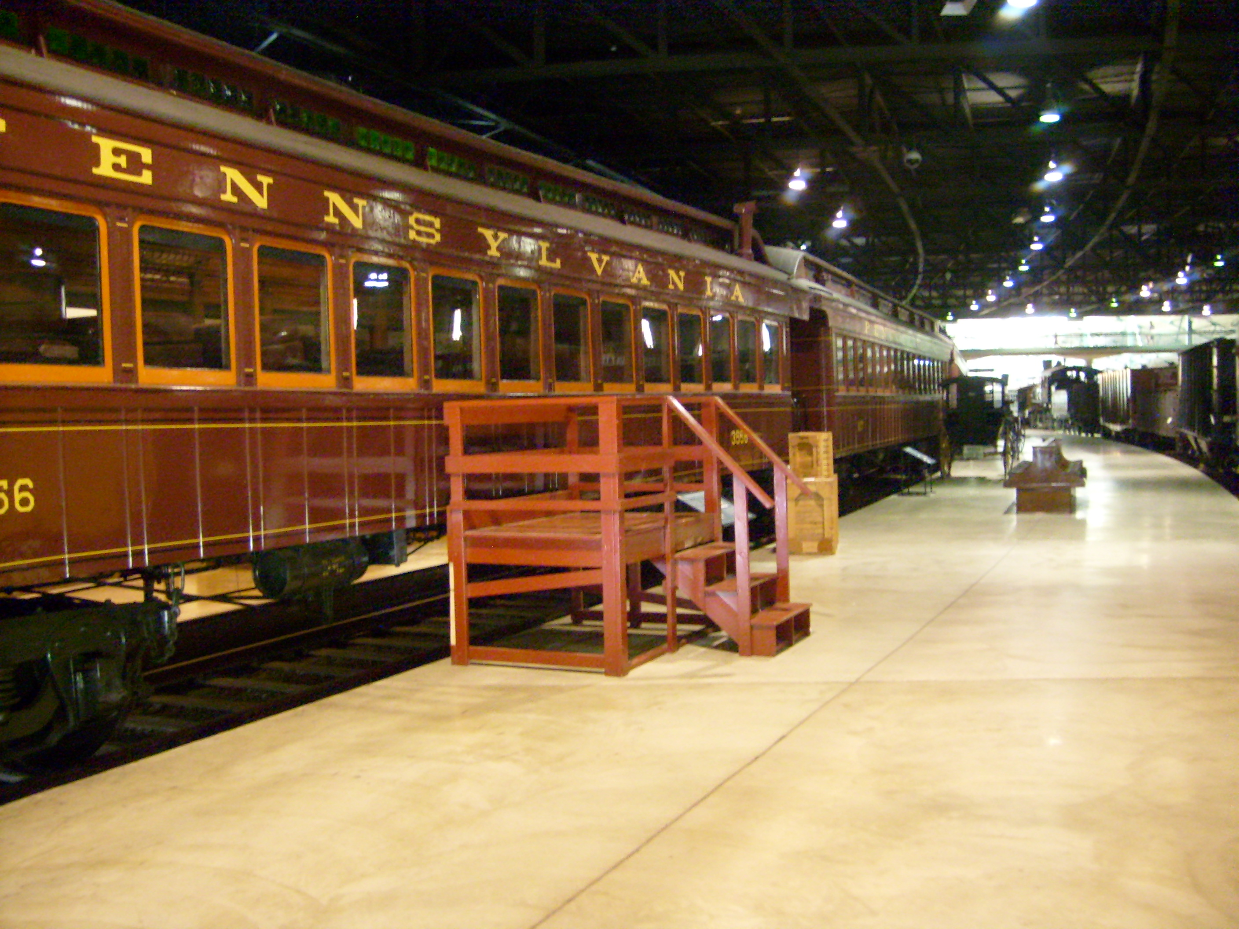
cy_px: 464
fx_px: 1253
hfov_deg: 52.6
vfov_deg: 40.7
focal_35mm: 35
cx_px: 620
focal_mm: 5.8
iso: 200
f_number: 2.8
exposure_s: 1/4
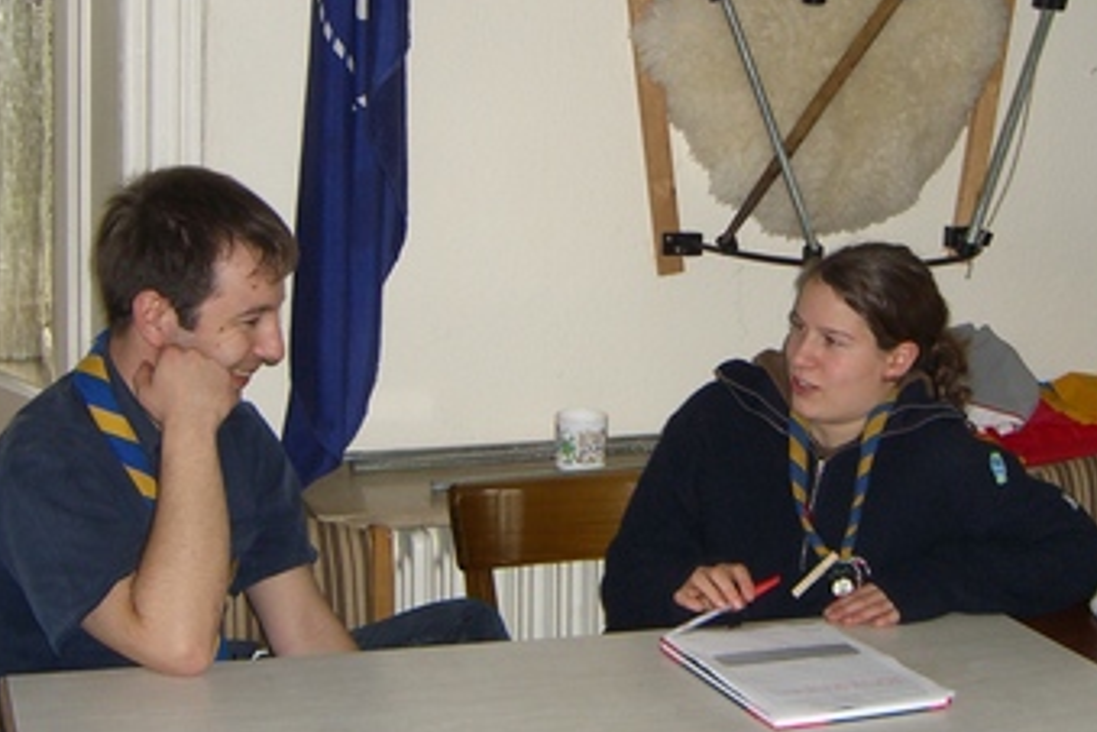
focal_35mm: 70
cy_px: 149
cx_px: 667
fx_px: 2133
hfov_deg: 28.8
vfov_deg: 19.3
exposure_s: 1/60
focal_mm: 7.9
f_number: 2.8
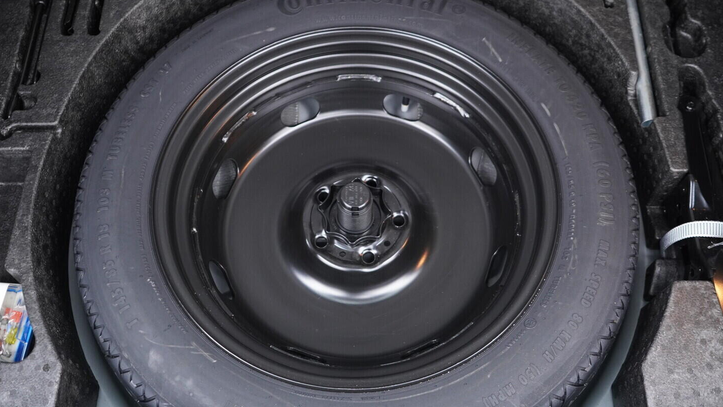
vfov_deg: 31.2
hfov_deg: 52.8
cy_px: 213
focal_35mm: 38
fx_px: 729
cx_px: 362
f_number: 2.8
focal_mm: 24
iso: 1000
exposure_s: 1/40
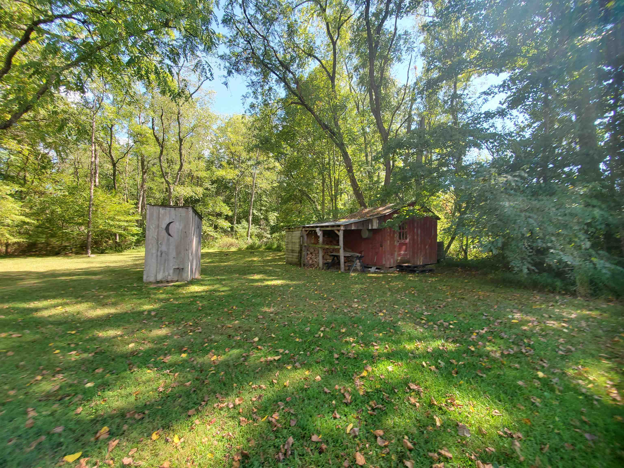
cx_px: 312
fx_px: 234
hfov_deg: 106.2
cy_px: 234
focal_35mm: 13
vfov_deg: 89.9
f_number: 2.2
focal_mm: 1.8
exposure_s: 1/141
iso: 50
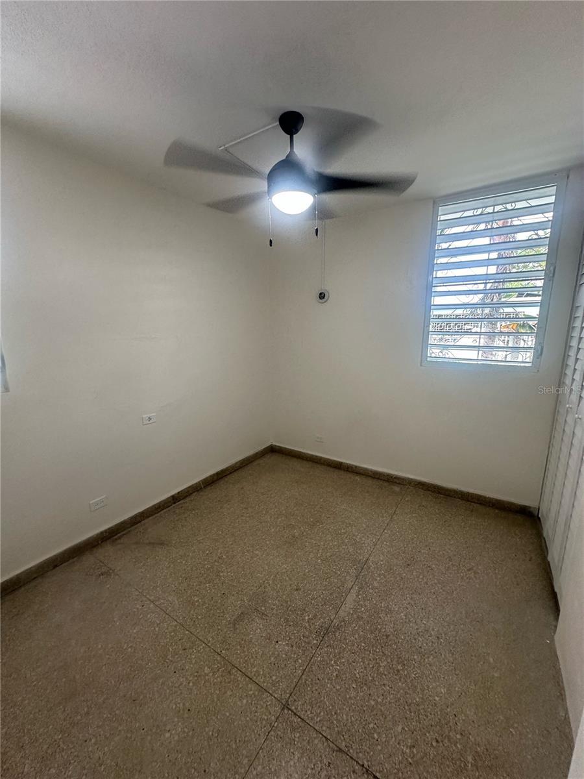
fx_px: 315
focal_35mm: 14
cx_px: 292
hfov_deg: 85.7
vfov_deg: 102.1
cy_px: 390
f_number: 2.2
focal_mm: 2.22
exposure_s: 1/60
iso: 160
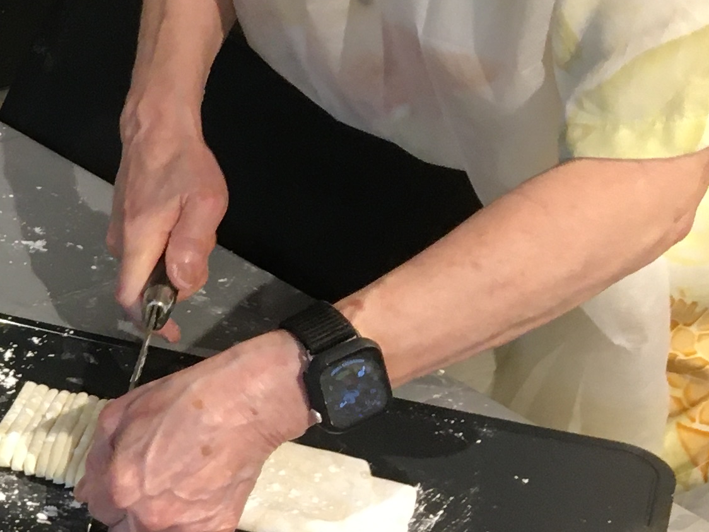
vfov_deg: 14.2
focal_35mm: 104
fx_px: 2130
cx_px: -435
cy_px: 341
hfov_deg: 16.7
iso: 100
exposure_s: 1/30
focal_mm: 4.15
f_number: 2.2
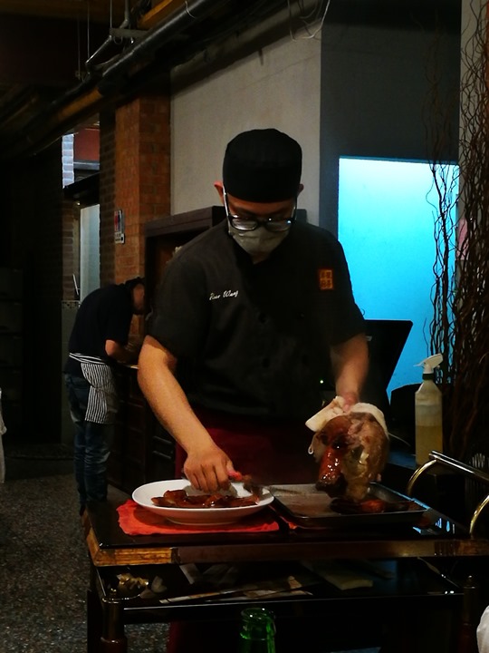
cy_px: 326
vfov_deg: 29.8
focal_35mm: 65
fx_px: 1224
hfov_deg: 22.6
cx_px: 244
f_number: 2.2
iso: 640
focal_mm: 4.5
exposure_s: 1/20
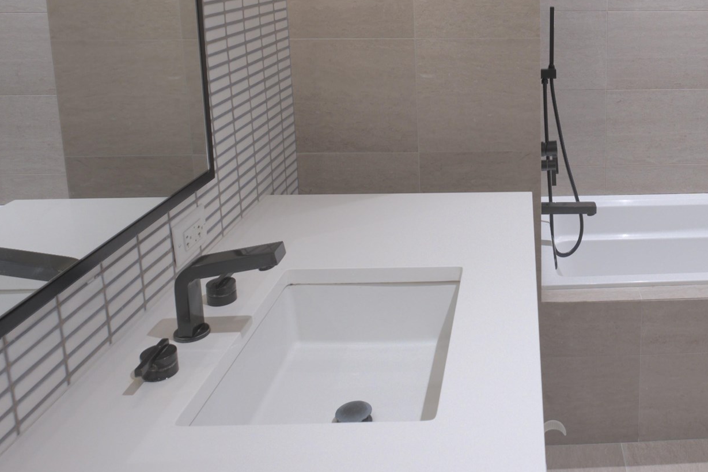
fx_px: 688
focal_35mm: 35
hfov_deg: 51.0
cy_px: 67
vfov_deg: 36.0
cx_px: 568
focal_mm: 14
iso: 2000
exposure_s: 1/60
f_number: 8
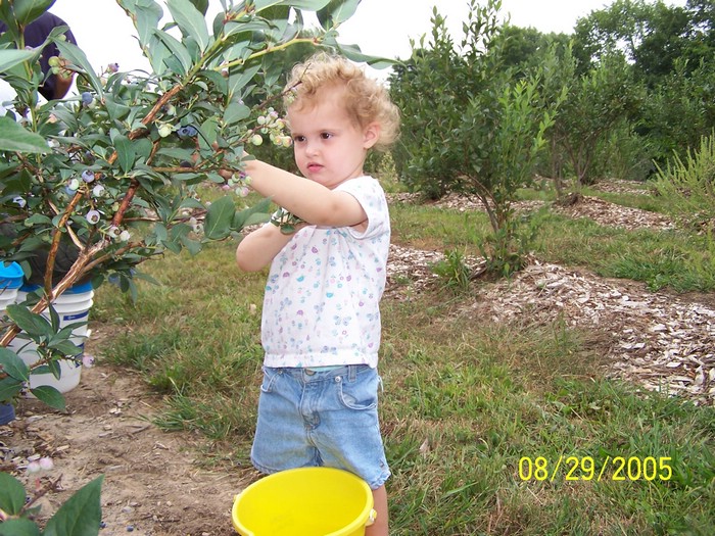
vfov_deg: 37.7
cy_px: 268
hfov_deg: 49.0
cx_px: 358
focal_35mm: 38
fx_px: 785
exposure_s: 1/350
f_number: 2.8
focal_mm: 6.3
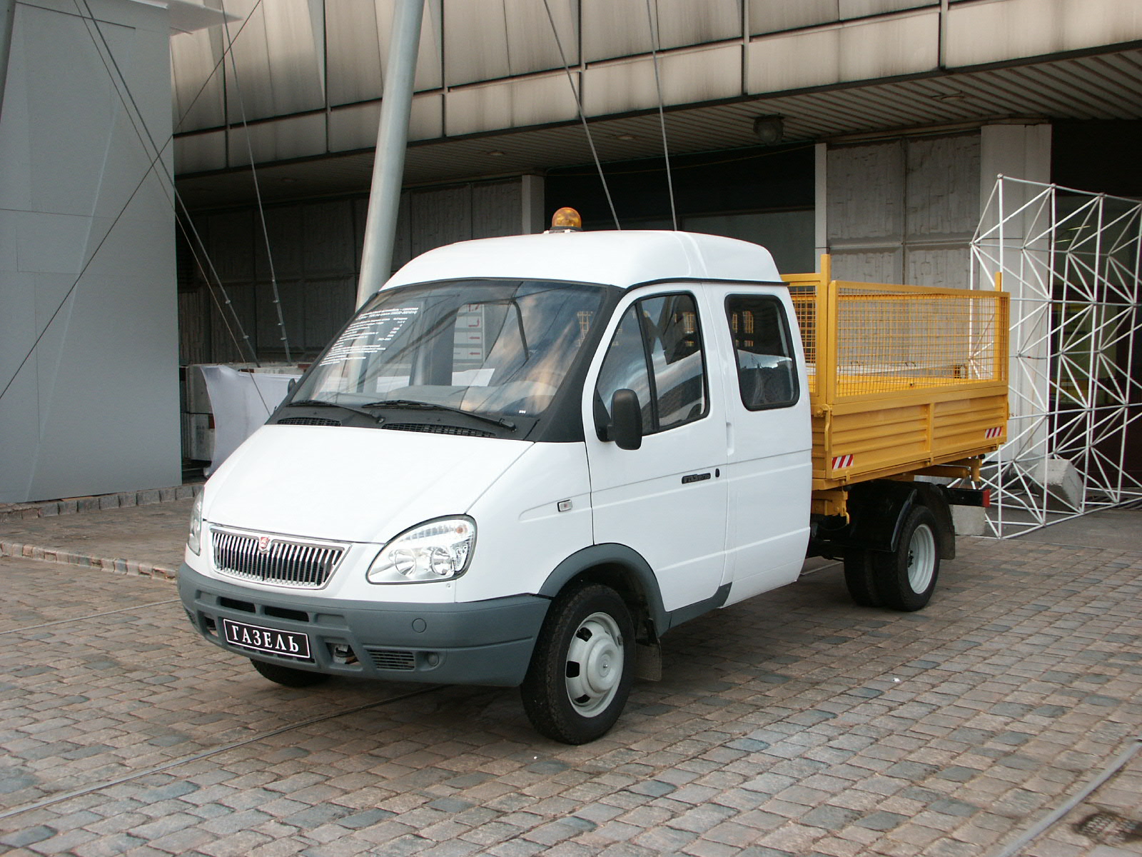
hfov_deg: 49.0
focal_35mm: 38
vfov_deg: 37.7
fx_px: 1254
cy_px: 428
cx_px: 571
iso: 100
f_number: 2.8
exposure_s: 1/45
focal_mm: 9.82
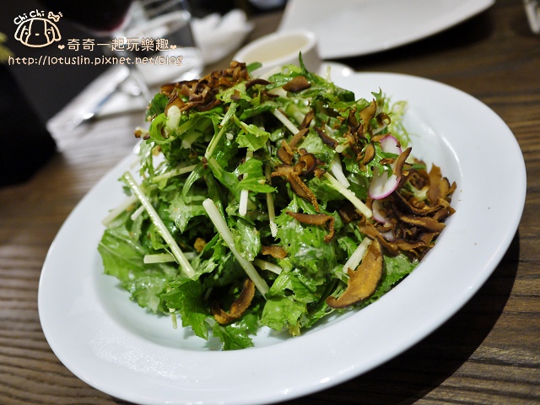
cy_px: 202
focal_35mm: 28
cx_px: 270
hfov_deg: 63.4
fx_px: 437
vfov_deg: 49.7
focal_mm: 14
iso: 400
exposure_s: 1/10
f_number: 2.5
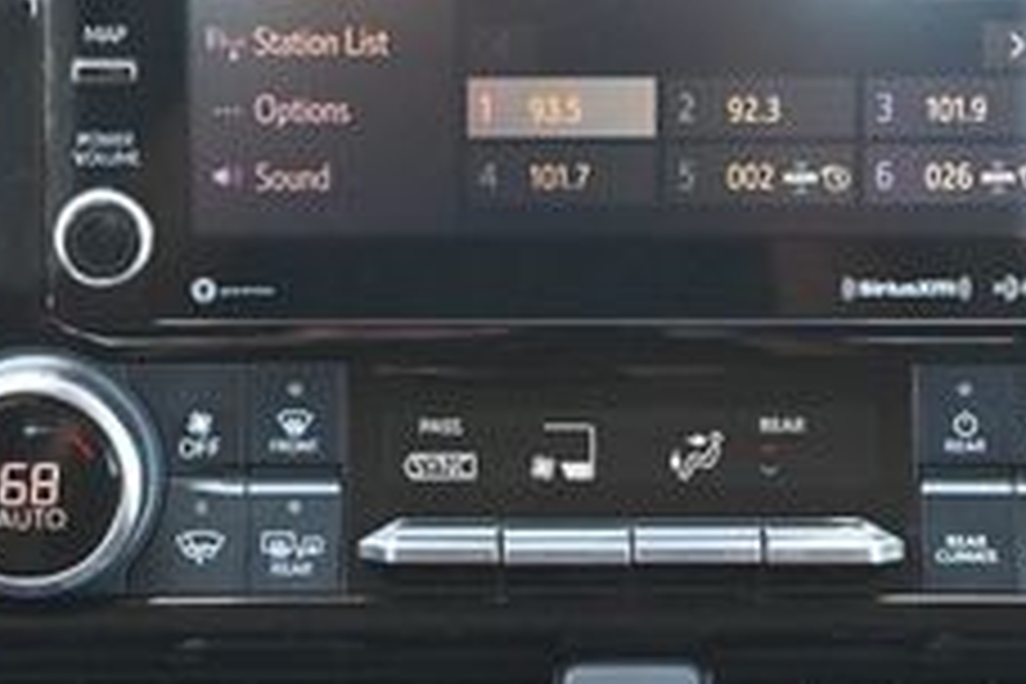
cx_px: 652
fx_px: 5398
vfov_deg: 7.2
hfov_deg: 10.9
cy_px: 450
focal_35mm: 189
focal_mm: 45
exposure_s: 1/100
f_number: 6
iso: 3200
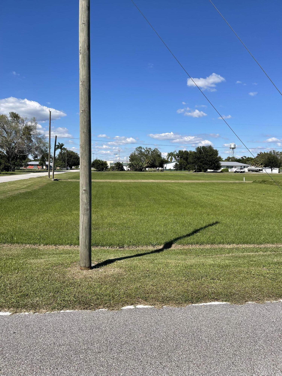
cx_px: 141
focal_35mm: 25
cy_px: 188
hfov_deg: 54.9
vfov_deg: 69.4
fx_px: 272
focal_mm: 5.1
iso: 32
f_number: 1.6
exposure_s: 1/4202
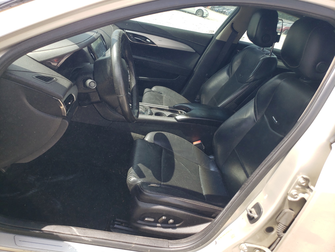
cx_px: 168
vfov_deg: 53.1
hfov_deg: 67.3
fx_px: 252
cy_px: 126
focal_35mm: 26
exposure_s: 1/714
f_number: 1.5
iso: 50
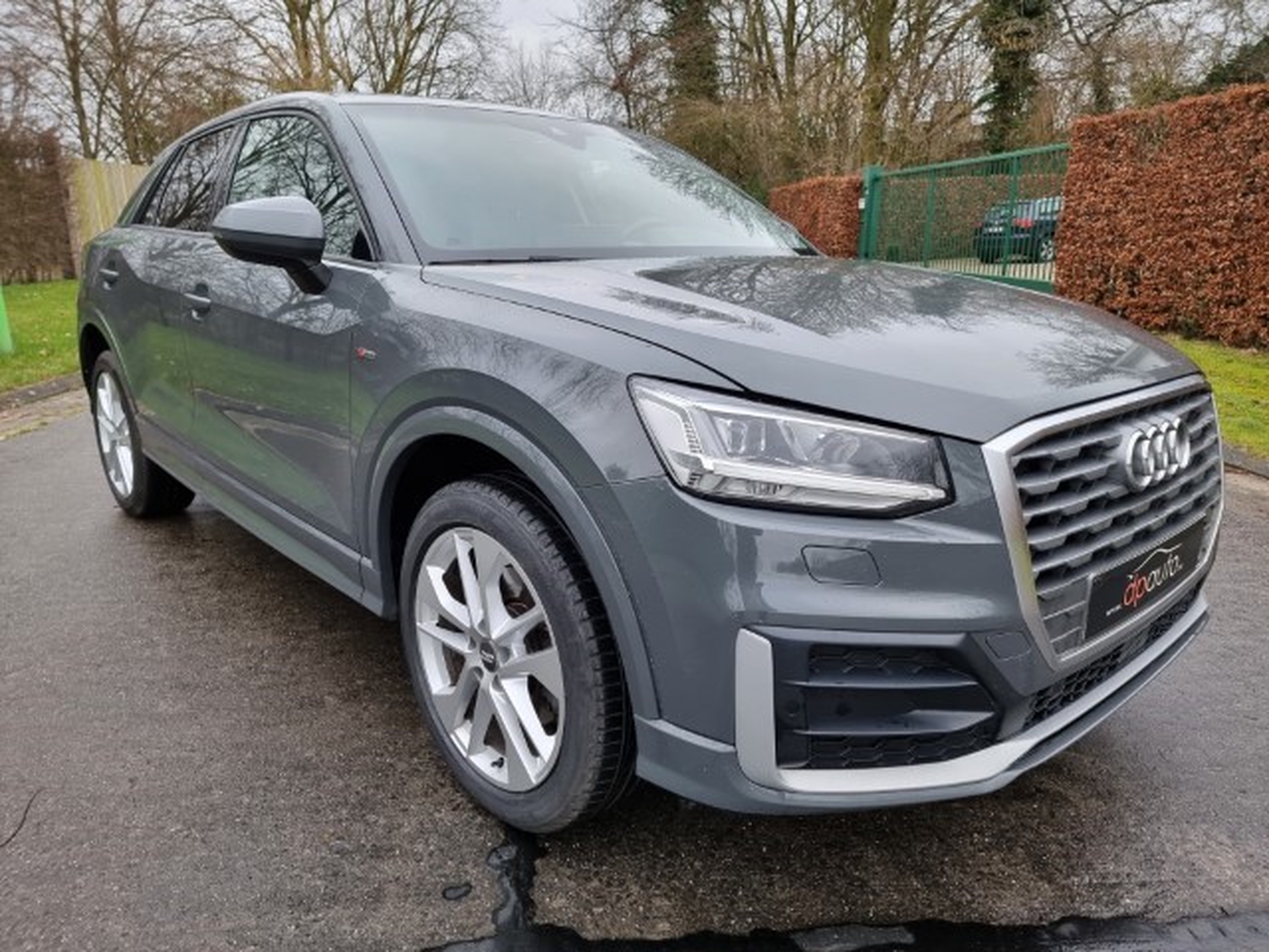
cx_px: 634
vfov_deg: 56.8
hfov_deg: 71.6
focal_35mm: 24
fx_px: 880
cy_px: 476
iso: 64
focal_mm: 6.7
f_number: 1.8
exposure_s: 1/100
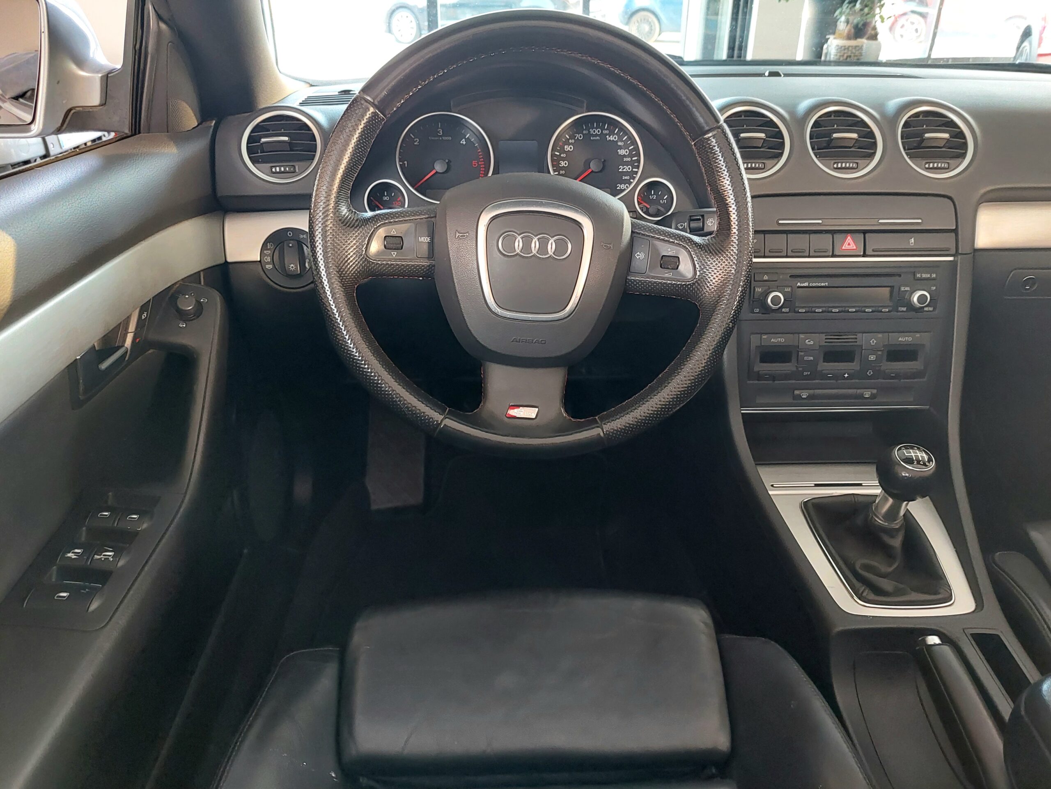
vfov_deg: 54.9
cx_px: 526
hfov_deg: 69.4
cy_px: 394
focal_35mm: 25
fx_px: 759
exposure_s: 1/25
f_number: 1.8
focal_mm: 5.23
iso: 640
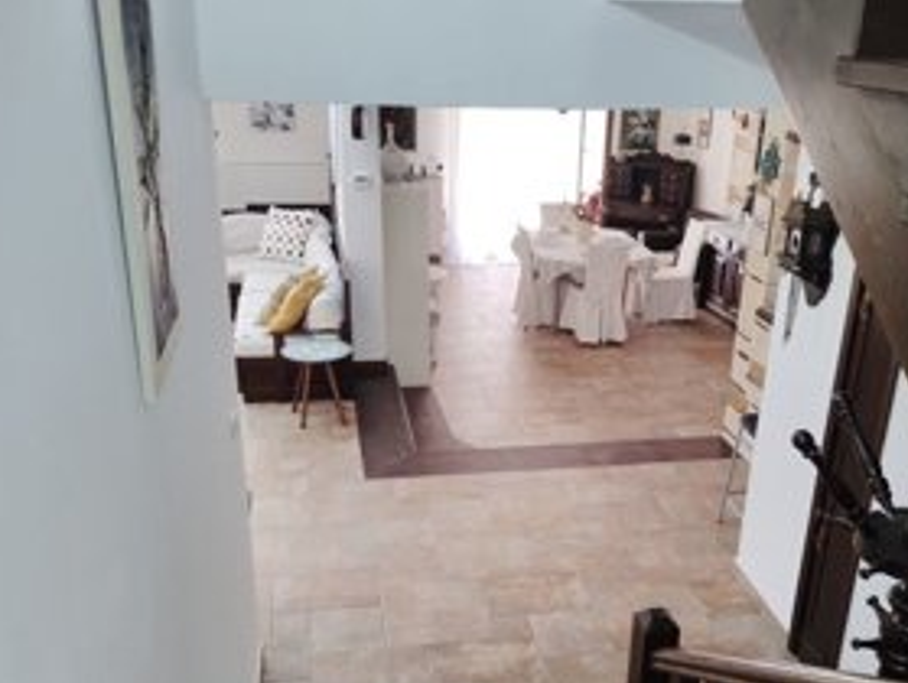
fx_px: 946
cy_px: 436
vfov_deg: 39.4
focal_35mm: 36
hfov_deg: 51.2
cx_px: 509
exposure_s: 1/25
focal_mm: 4.22
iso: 1209
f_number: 1.8
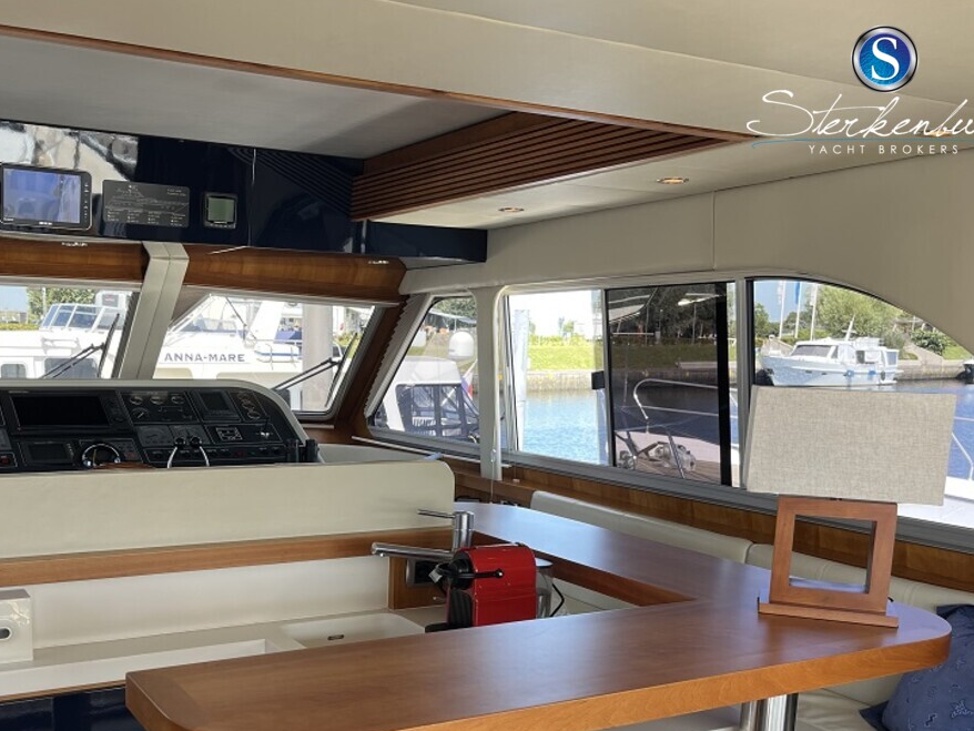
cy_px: 510
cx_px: 364
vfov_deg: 38.1
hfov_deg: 49.6
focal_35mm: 37
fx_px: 1041
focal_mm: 5.1
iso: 40
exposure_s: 1/178
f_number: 1.6
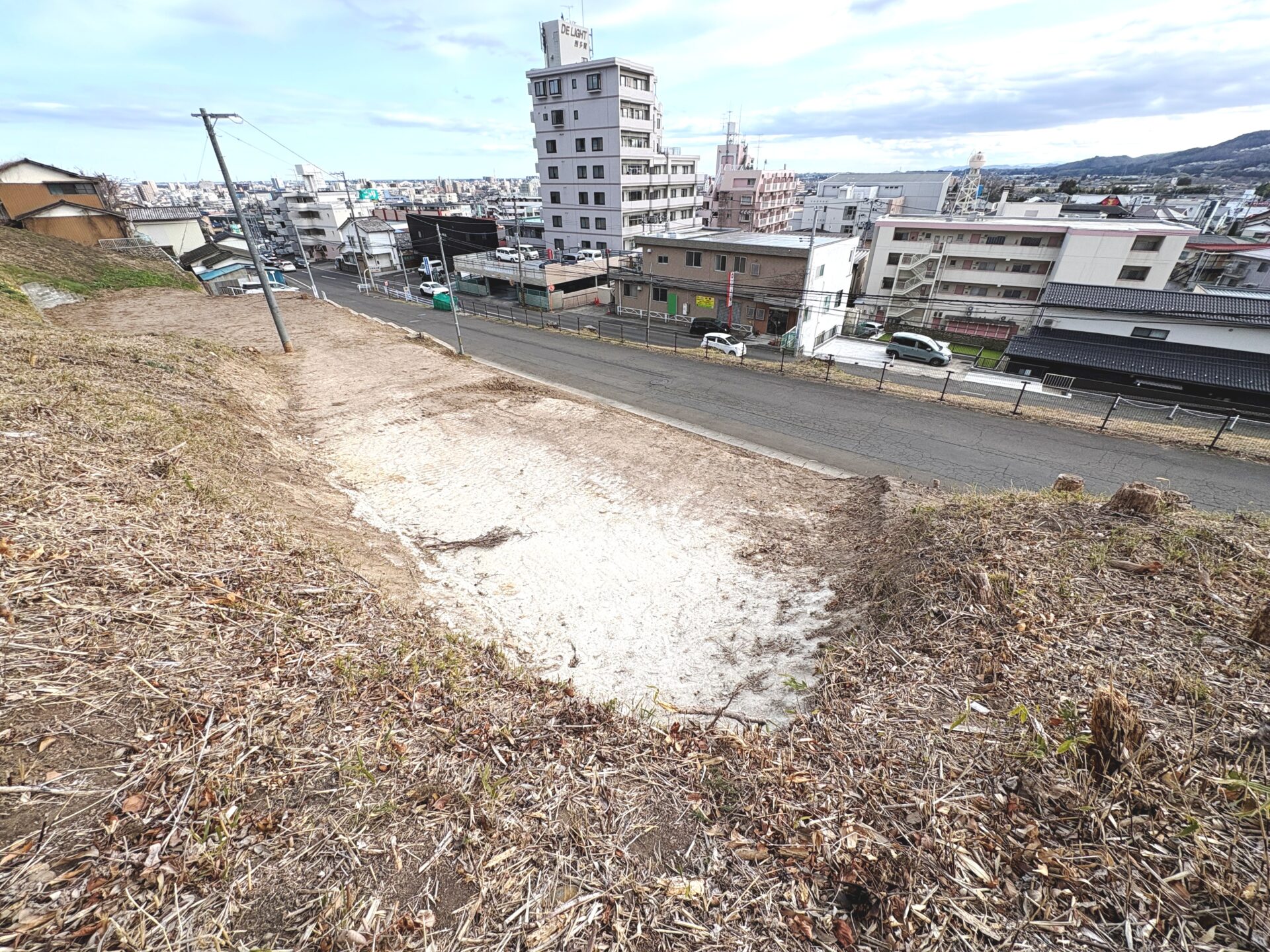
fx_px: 514
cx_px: 635
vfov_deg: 85.7
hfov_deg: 102.1
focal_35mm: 14
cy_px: 476
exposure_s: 1/910
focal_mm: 2.22
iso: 50
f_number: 2.2
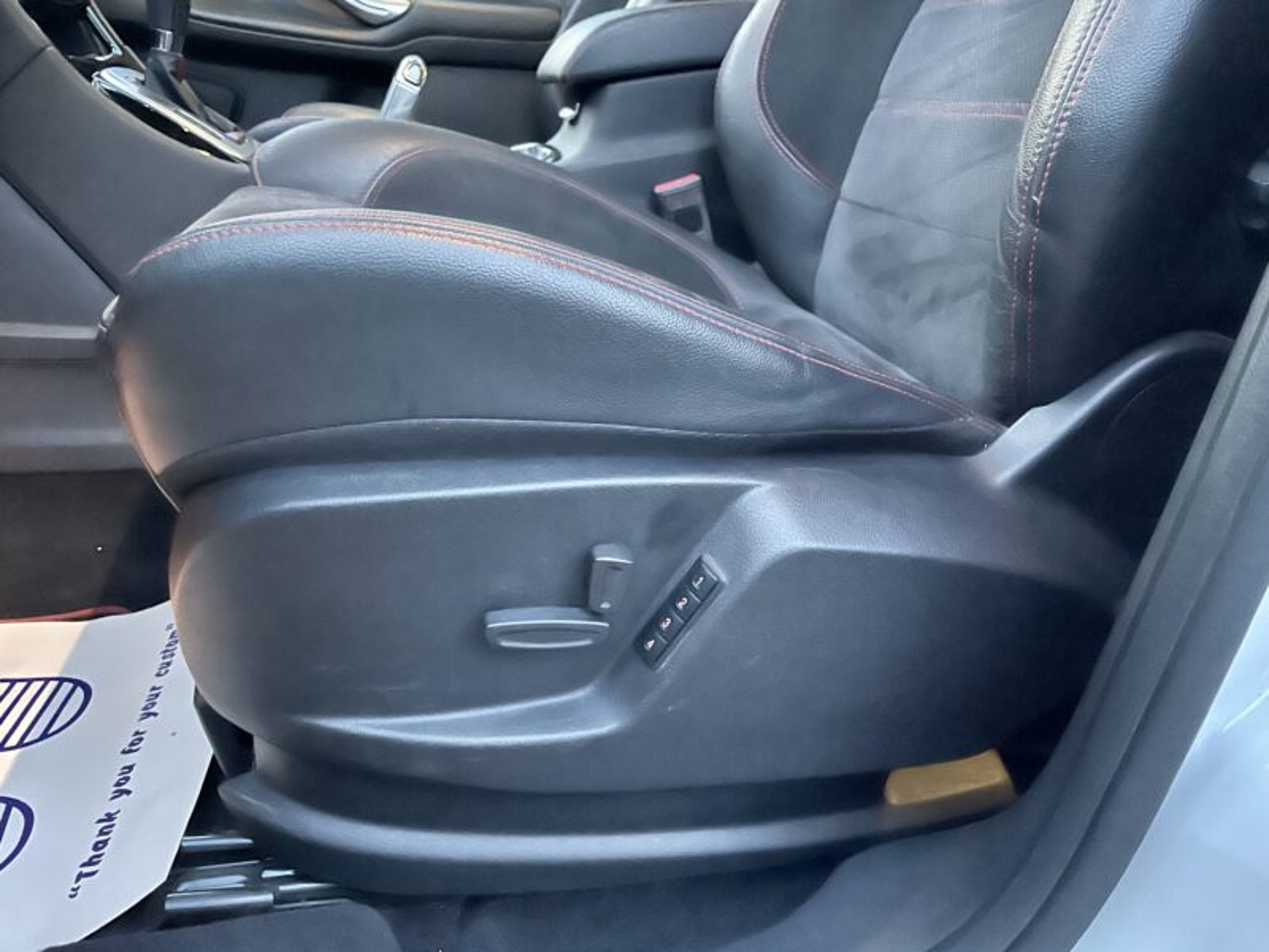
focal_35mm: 26
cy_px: 476
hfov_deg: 67.3
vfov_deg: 53.1
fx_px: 953
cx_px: 634
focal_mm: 4.2
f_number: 1.6
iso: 1000
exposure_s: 1/21
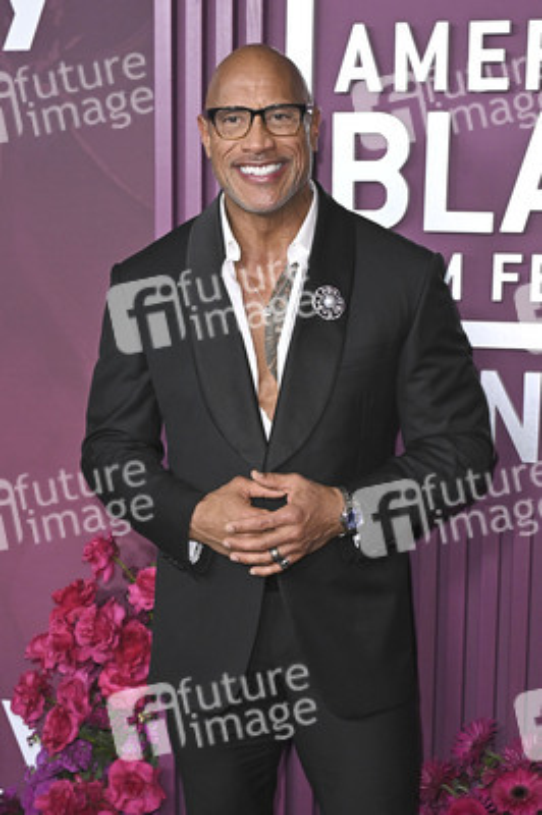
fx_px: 1041
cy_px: 408
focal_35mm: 46
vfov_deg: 42.8
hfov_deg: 29.2
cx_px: 271
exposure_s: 1/320
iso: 2500
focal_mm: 46
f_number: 5.6
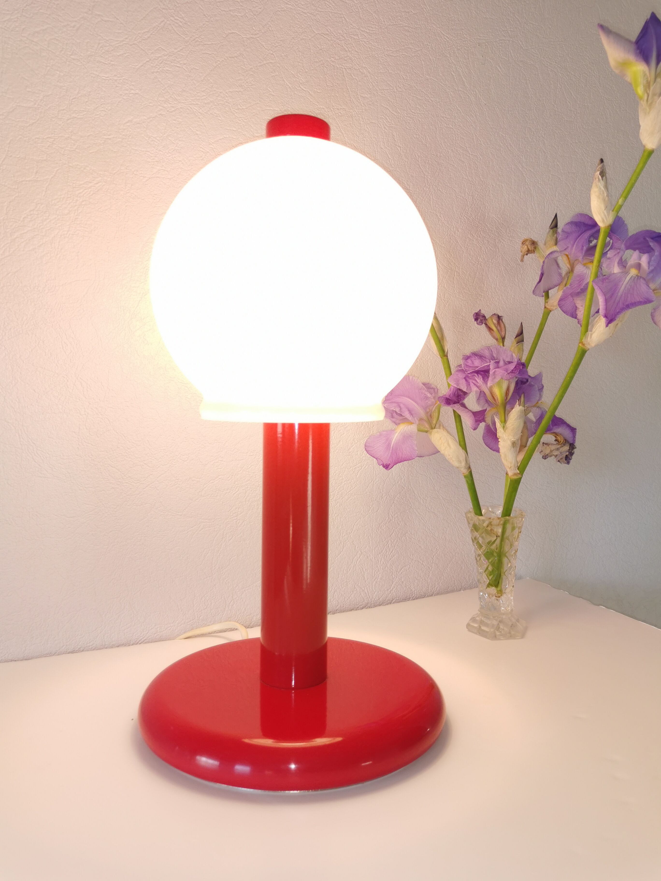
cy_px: 440
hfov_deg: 51.4
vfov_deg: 65.3
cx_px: 330
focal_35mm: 27
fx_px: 687
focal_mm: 5.58
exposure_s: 1/133
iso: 50
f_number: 1.8
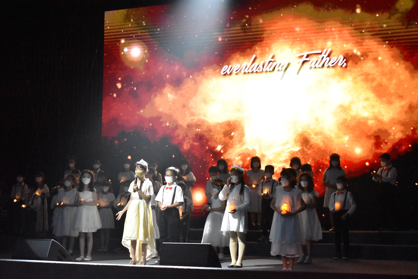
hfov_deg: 33.4
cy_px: 140
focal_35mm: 60
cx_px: 209
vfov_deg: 22.7
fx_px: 697
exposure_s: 1/200
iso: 10000
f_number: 4.8
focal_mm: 40
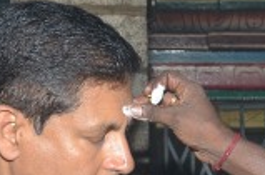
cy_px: 199
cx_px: 308
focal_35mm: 113
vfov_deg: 11.8
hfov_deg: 17.4
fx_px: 829
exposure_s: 1/160
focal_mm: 20
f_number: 7.1
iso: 320
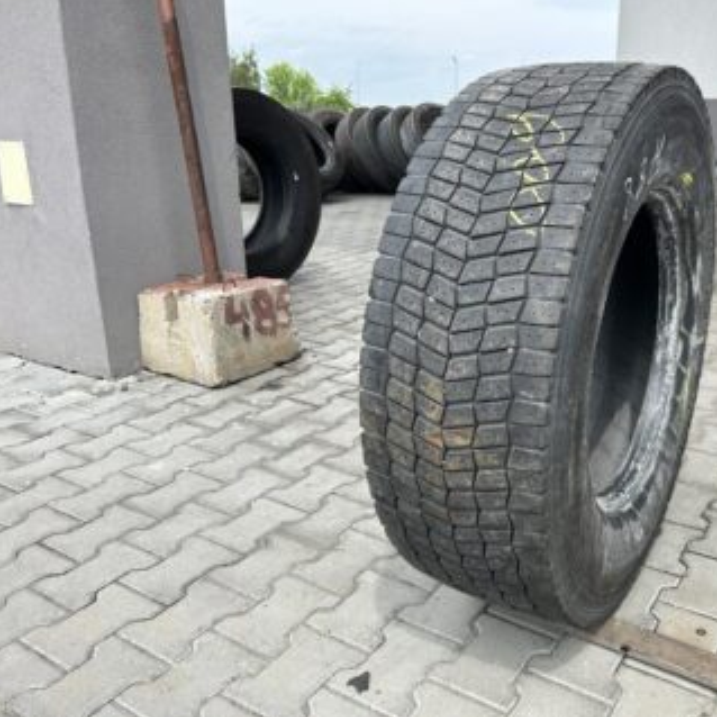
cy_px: 358
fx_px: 726
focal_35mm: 31
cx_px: 477
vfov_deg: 52.5
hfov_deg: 51.6
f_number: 1.5
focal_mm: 5.7
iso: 50
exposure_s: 1/1311
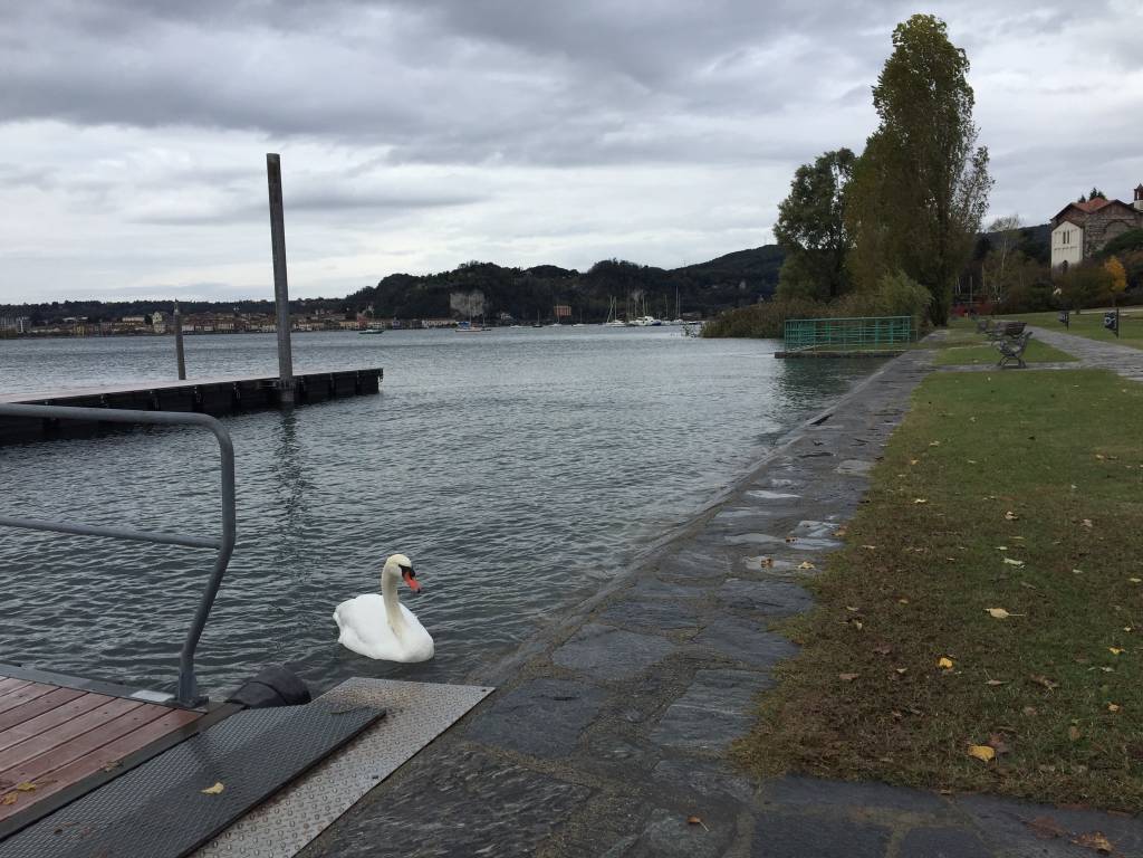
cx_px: 572
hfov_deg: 61.7
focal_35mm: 29
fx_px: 958
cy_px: 429
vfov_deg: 48.2
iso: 32
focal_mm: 4.15
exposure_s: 1/964
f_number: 2.2
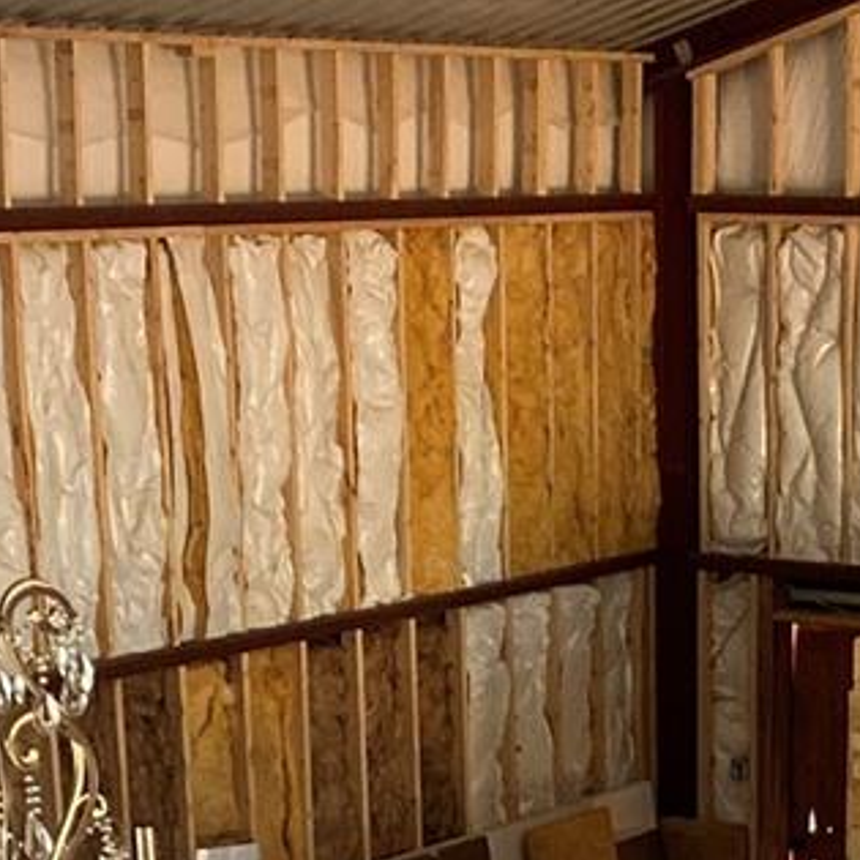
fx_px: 3148
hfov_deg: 15.4
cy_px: 1261
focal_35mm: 112
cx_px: 729
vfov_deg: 14.6
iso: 400
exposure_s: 1/60
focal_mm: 4.25
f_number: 1.8
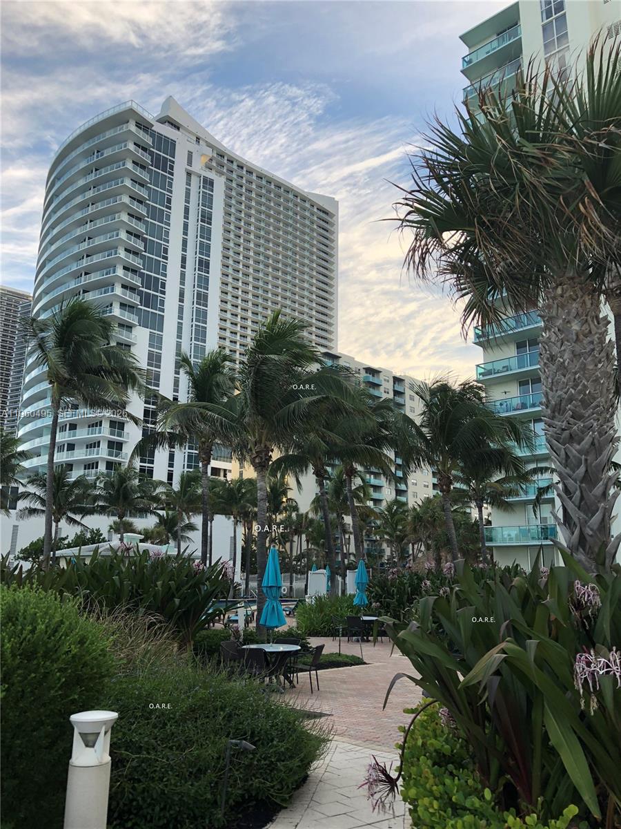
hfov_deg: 49.7
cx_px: 310
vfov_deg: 63.4
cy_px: 414
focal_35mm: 28
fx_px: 670
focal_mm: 3.99
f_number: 1.8
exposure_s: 1/410
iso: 20
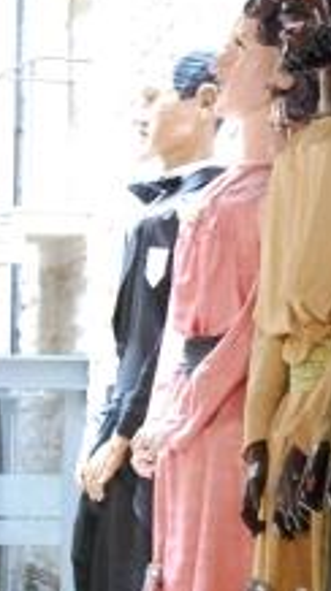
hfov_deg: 6.8
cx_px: 364
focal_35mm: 178
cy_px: 306
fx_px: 2789
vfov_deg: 12.1
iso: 1600
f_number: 5.6
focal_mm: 55
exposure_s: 1/25
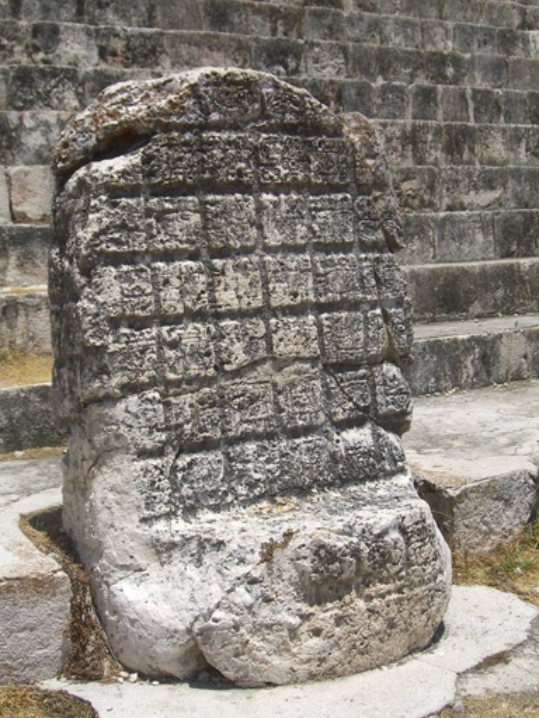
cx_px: 270
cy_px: 359
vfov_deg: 33.8
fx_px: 1183
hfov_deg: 25.7
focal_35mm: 57
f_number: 10
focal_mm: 11.8
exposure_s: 1/200
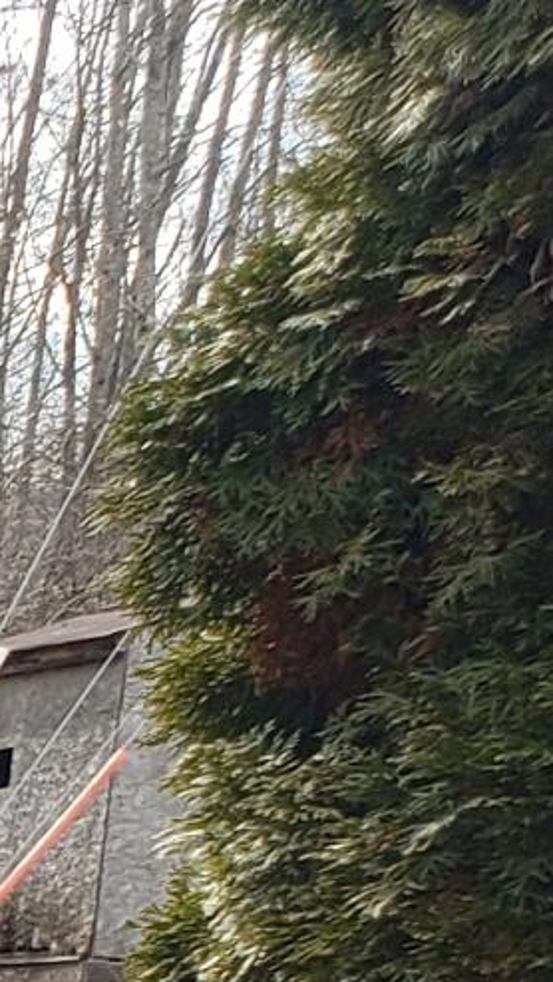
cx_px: -1649
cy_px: 1632
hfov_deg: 6.0
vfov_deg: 11.8
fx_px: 4482
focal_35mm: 172
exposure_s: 1/342
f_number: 2.4
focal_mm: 4.3
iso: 50
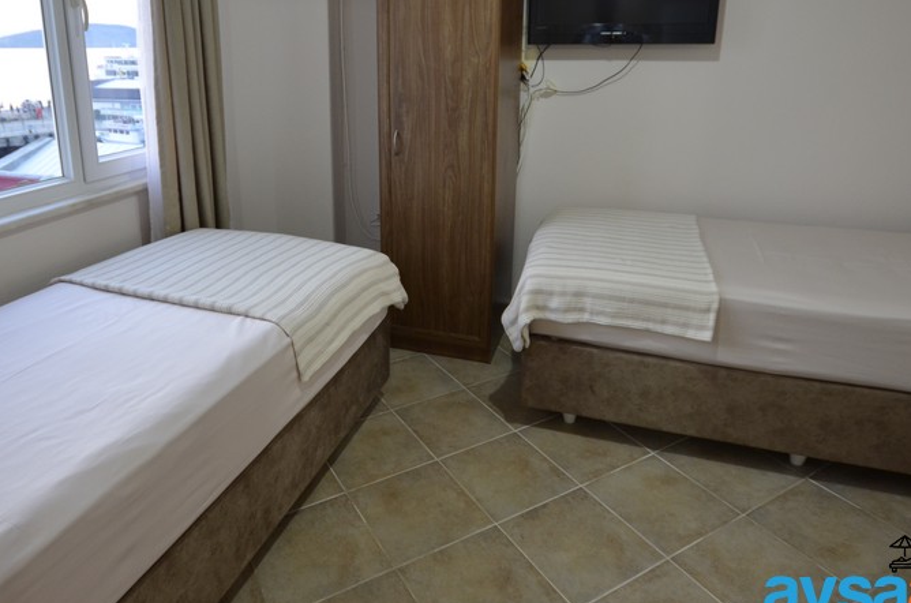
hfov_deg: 75.7
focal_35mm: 23
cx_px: 382
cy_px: 199
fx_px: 581
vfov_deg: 53.7
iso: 500
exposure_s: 1/60
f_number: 4
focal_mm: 10
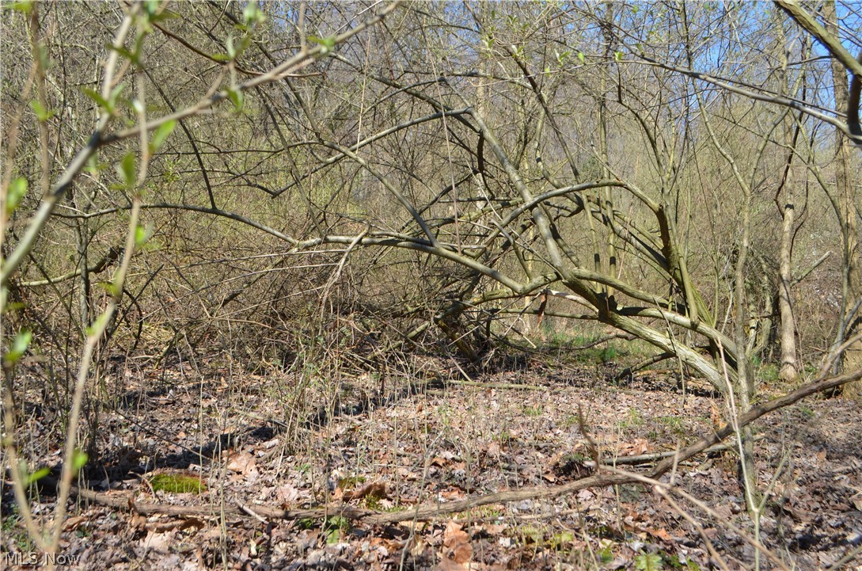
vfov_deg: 36.7
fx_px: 860
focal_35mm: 36
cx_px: 431
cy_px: 286
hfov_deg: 53.2
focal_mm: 24
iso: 180
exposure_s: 1/250
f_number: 8
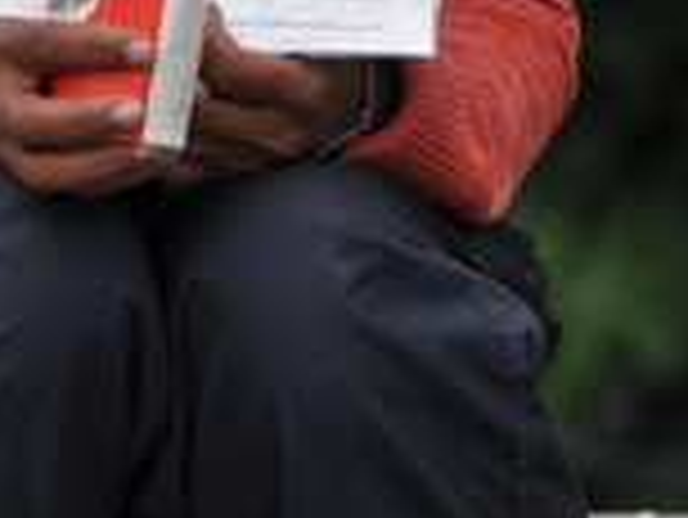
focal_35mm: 1129
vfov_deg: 1.3
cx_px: -52
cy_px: -27
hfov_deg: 1.8
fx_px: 22457
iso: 400
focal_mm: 200
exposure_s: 1/1000
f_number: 6.3
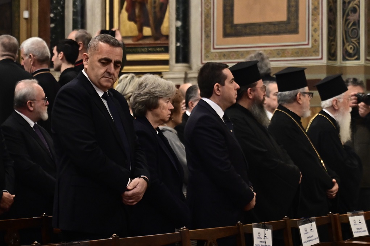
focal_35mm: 105
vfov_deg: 13.0
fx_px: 1079
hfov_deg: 19.5
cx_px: 185
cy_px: 123
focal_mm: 70
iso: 2500
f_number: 4
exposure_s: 1/200
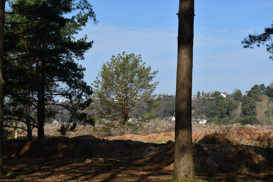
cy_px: 91
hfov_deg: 27.0
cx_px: 136
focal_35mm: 75
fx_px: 569
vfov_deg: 18.2
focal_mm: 50
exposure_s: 1/250
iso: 200
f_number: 7.1
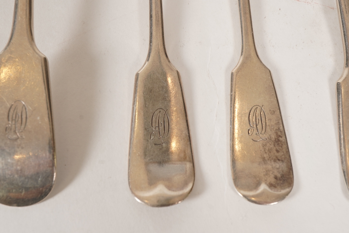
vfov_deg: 29.9
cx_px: 174
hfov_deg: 43.6
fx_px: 436
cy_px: 116
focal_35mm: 45
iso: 400
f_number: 16
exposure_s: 1/125
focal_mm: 30
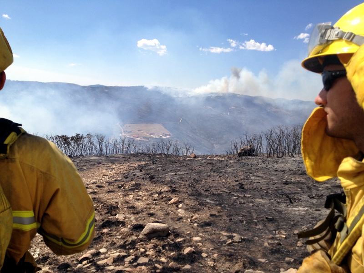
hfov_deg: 52.6
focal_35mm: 35
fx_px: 368
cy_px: 136
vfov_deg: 40.7
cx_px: 182
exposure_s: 1/2045
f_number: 2.4
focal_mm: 4.28
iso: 50
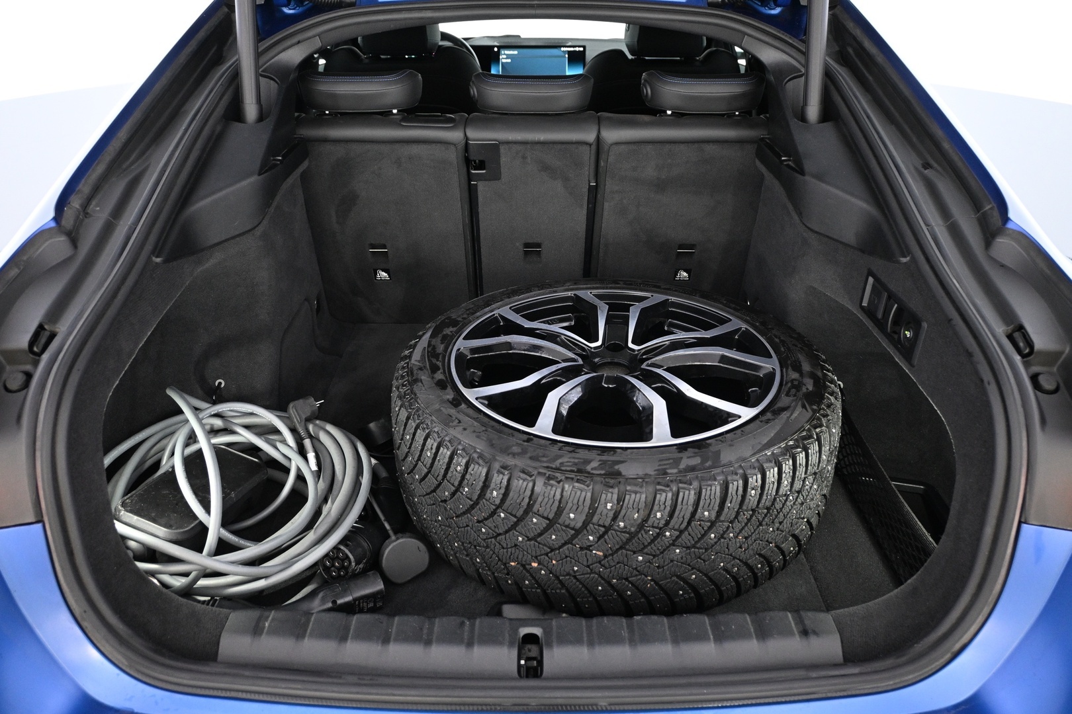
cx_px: 536
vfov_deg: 44.6
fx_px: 871
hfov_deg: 63.2
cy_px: 357
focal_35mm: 29
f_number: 3.8
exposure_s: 1/25
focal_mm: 19.5
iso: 1600
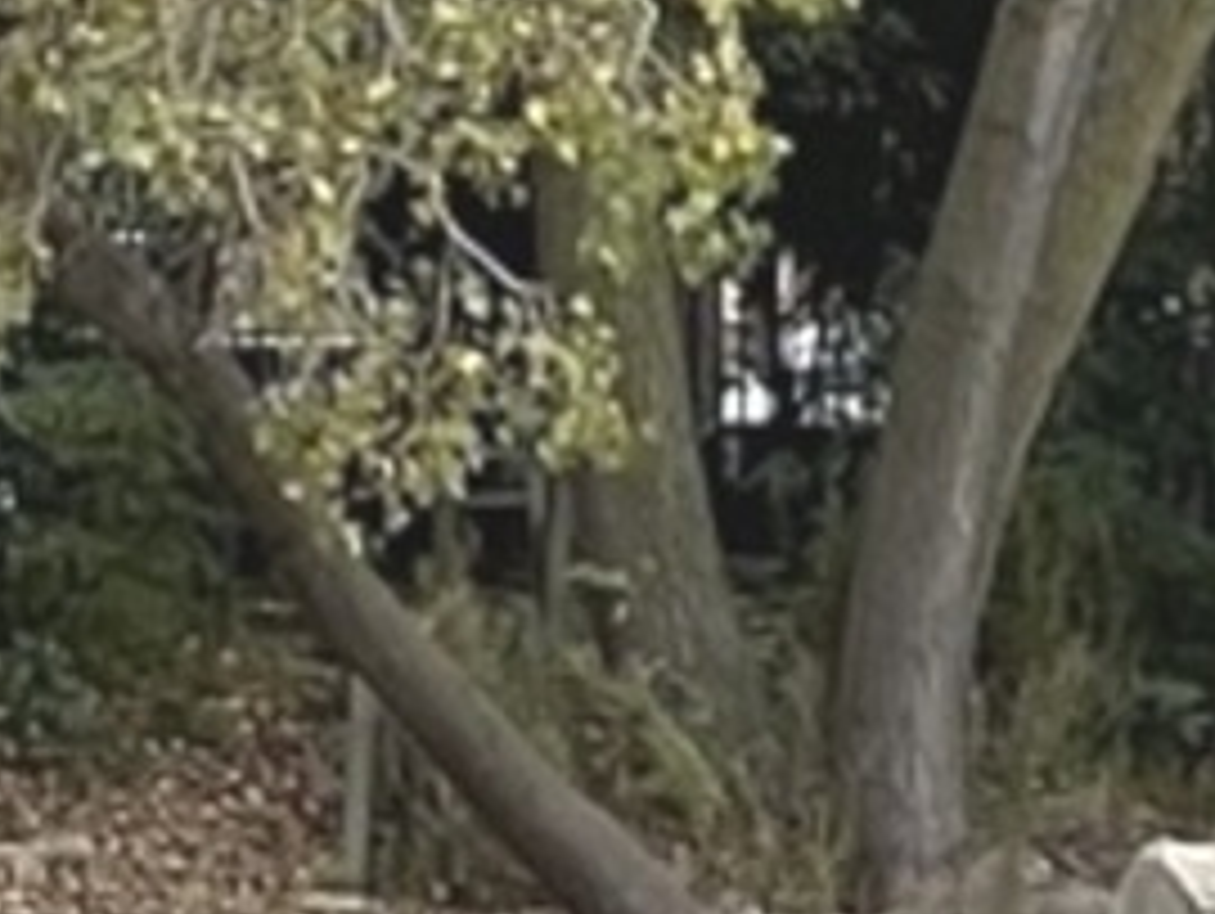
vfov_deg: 3.6
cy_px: 1346
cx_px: 3166
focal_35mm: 410
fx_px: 14404
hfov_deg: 4.7
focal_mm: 9
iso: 32
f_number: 2.8
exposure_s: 1/176
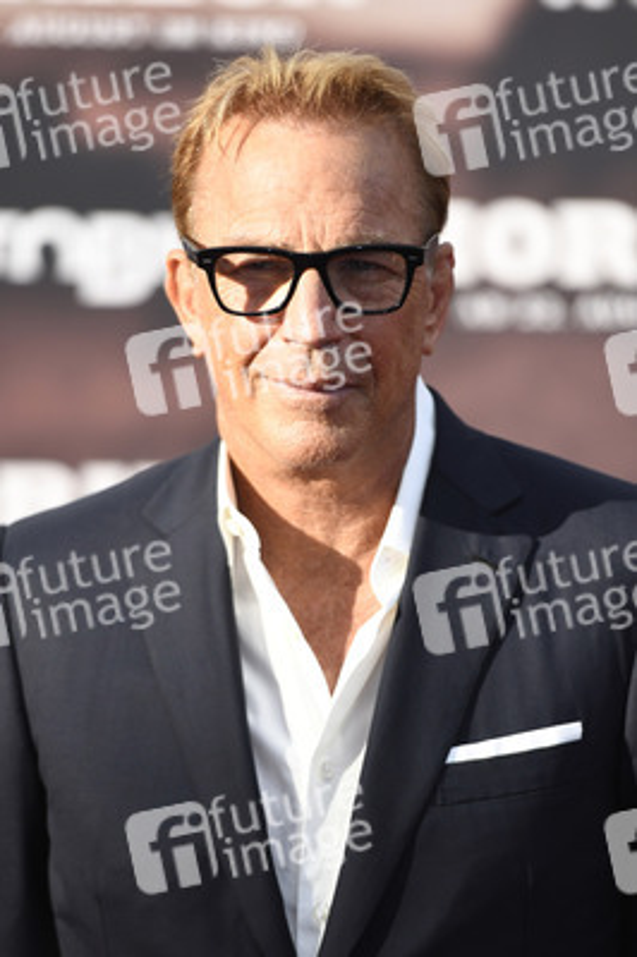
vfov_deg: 10.3
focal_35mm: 200
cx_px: 318
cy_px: 478
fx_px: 5317
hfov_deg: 6.9
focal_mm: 200
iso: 640
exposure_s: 1/3200
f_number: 2.8
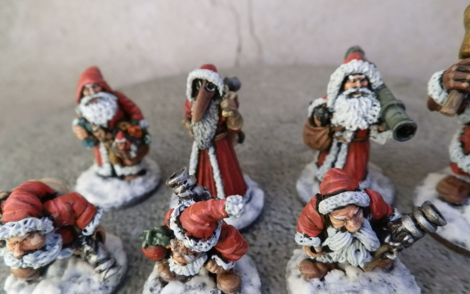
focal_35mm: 30
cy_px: 155
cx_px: 234
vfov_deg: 41.8
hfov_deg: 62.9
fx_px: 384
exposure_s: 1/160
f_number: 3.1
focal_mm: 5
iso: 400
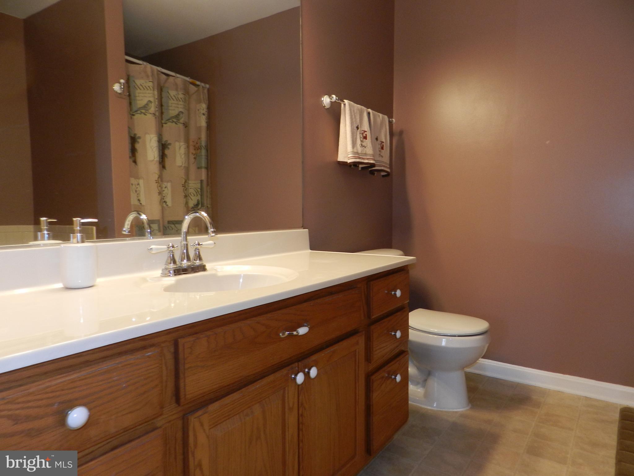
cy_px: 238
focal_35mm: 23
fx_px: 421
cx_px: 317
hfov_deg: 73.9
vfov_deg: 58.9
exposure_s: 1/30
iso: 200
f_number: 3.4
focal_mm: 4
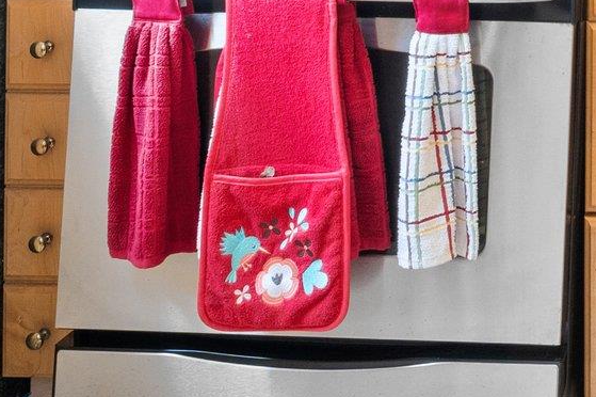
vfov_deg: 21.1
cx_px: 739
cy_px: -186
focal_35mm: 55
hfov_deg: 30.2
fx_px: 910
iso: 500
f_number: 10
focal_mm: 10
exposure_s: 1
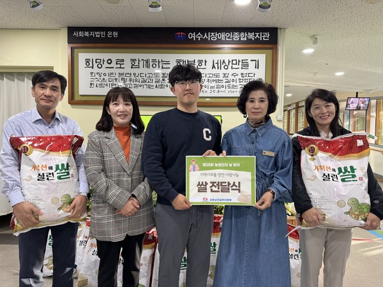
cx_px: 192
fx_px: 266
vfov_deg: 56.8
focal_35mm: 24
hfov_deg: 71.6
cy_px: 144
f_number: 1.78
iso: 200
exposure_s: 1/60
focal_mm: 6.86
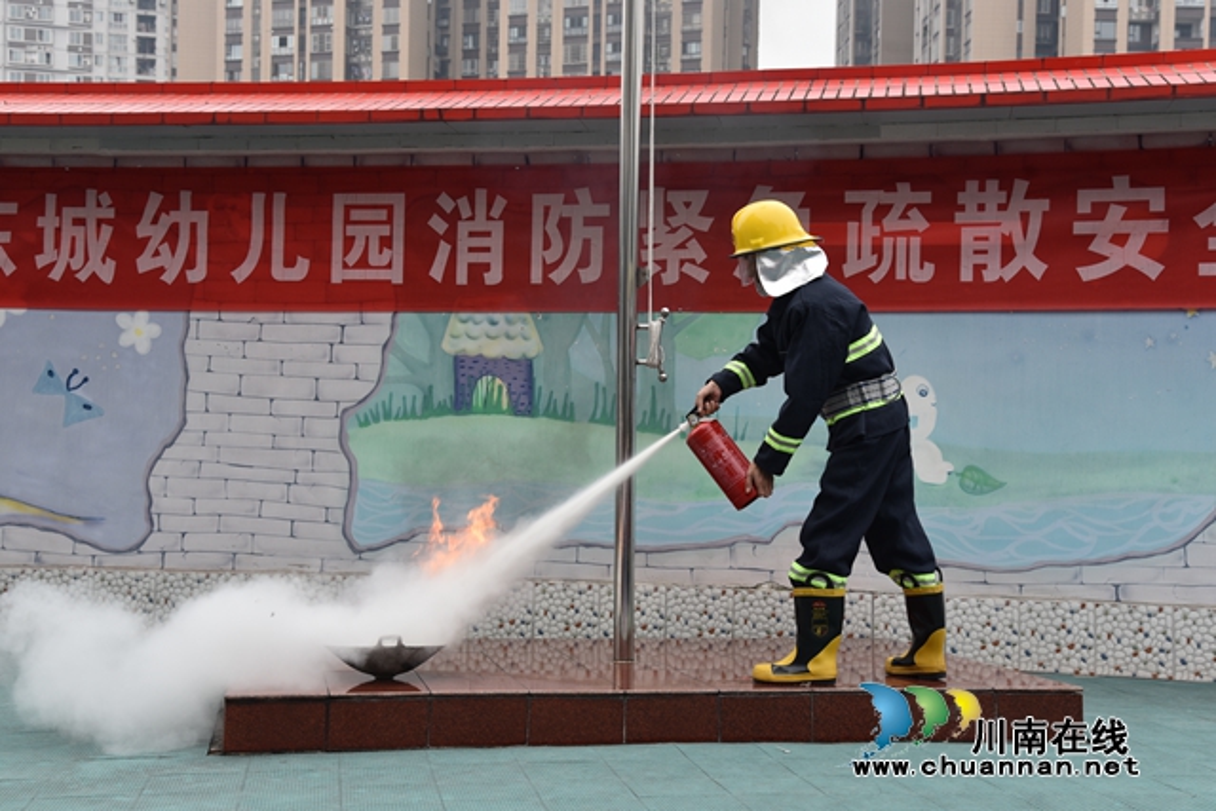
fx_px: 1622
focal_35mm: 48
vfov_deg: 28.1
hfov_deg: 41.1
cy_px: 406
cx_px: 608
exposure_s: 1/200
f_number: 7.1
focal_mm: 48
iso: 250
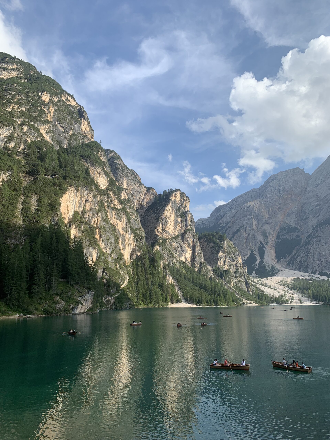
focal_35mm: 26
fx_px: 330
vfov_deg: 67.3
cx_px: 165
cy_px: 220
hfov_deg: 53.1
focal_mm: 4.25
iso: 25
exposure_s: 1/1560
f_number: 1.8
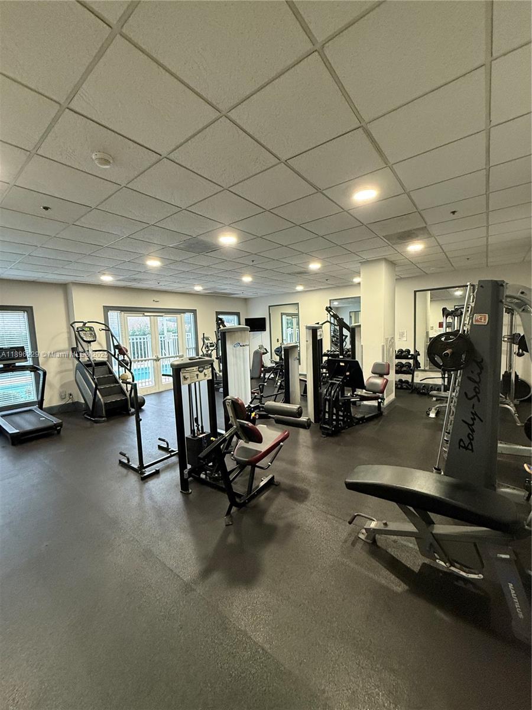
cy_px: 355
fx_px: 287
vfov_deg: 102.1
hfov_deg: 85.7
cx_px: 266
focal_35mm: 14
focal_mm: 2.22
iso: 500
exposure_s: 1/60
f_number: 2.2
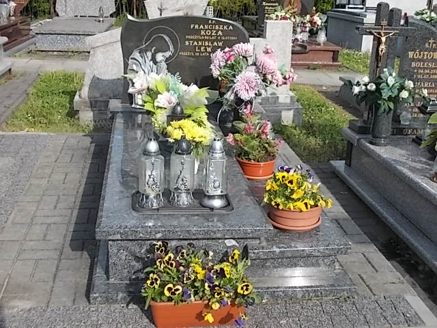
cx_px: 218
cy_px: 164
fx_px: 543
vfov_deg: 33.6
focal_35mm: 43
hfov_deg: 43.9
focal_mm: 6.1
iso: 80
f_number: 6.5
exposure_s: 1/125
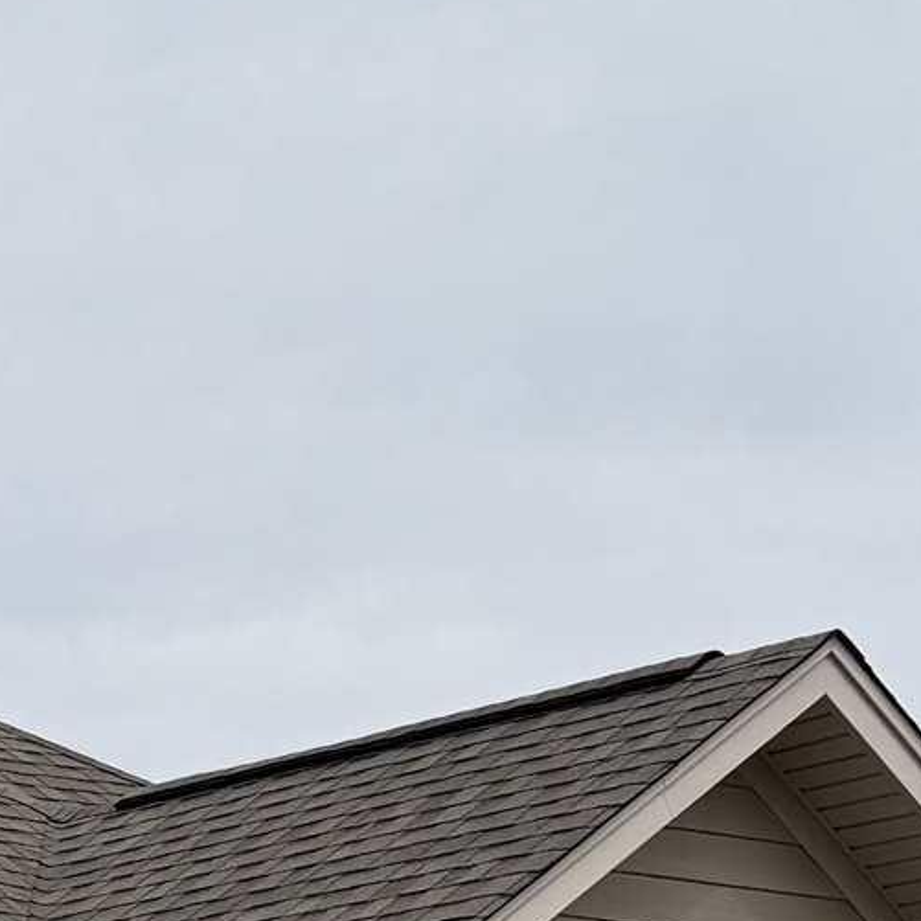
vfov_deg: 12.6
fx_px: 3913
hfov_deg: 11.9
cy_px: 1445
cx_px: -952
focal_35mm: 130
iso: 80
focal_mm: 6.76
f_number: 1.78
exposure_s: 1/6711
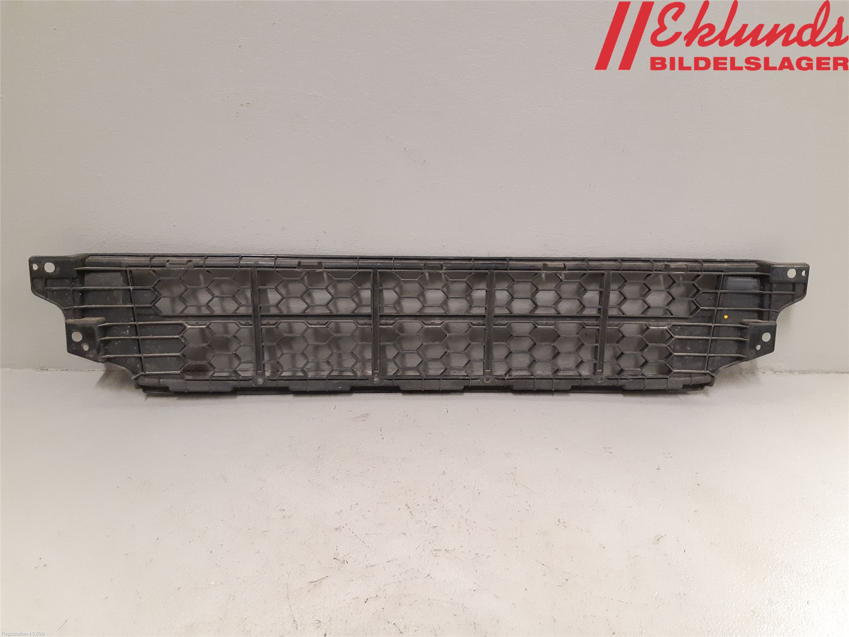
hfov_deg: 67.3
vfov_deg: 53.1
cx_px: 424
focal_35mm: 26
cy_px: 318
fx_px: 638
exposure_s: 1/50
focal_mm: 3.93
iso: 250
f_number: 1.7
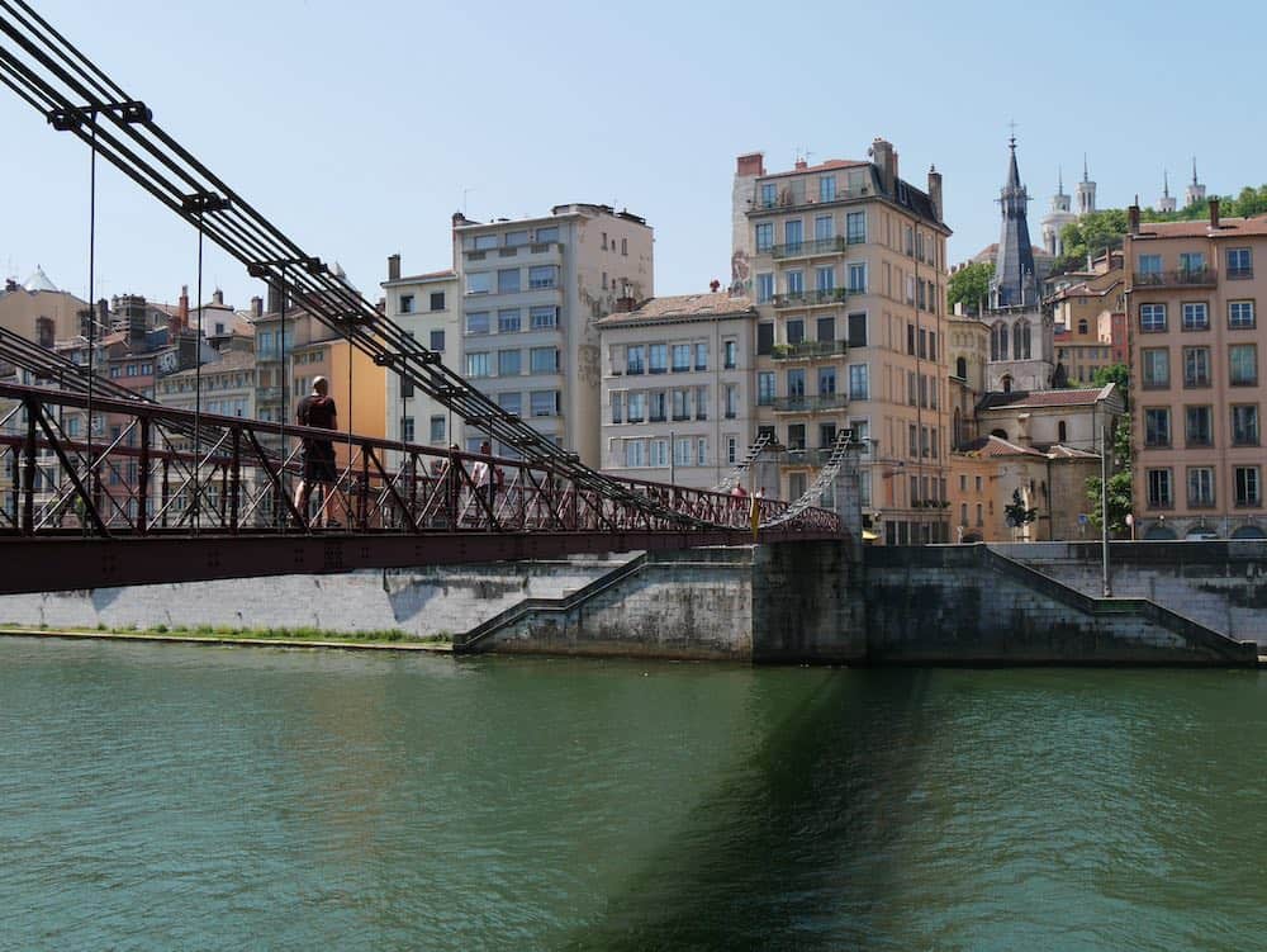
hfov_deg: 49.0
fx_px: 1392
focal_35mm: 38
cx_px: 634
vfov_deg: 37.8
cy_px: 476
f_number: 8
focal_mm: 19
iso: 200
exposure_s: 1/400
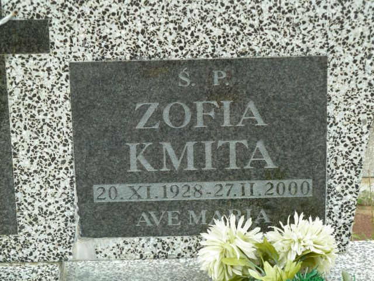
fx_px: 1480
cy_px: 140
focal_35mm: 137
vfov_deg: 10.8
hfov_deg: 14.4
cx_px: 187
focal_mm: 22.5
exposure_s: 1/50
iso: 100
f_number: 4.5
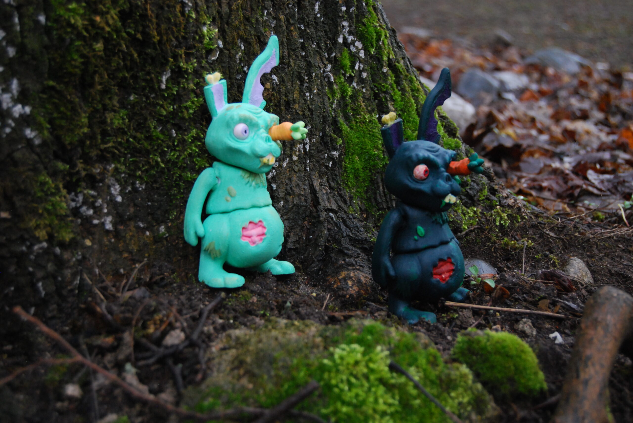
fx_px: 1003
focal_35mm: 57
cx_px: 316
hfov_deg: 35.0
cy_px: 212
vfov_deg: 23.8
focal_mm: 38
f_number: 5
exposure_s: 1/250
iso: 800
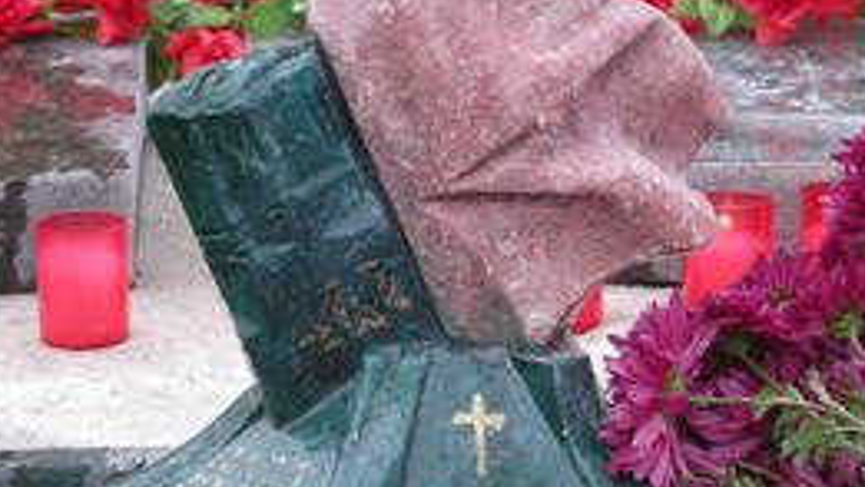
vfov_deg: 9.0
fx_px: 3097
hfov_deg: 15.9
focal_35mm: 135
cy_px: 103
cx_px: 358
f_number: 3.4
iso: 64
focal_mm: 11.5
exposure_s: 1/58.7
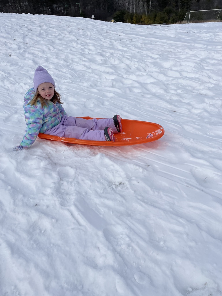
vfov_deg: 67.3
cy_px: 148
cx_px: 111
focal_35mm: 26
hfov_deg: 53.1
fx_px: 222
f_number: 1.6
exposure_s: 1/6897
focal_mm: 4.2
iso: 32
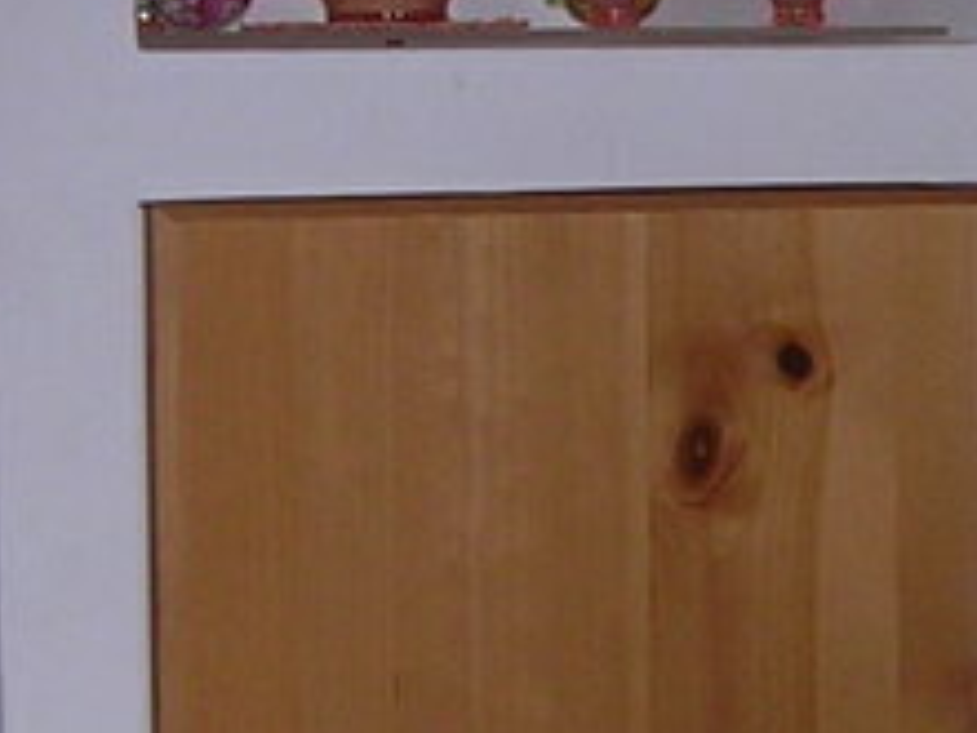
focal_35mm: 177
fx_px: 4996
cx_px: 990
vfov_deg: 8.4
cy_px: 355
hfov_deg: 11.1
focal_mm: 5.8
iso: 100
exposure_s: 1/60.1
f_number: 2.8
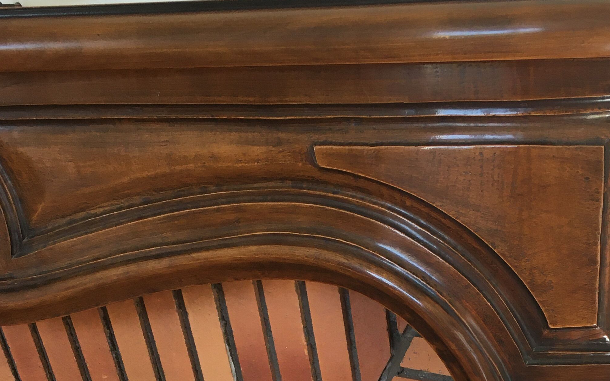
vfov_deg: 19.0
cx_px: 421
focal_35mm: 62
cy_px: 533
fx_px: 1031
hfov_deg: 32.6
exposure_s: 1/33
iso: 25
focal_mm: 4.15
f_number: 2.2
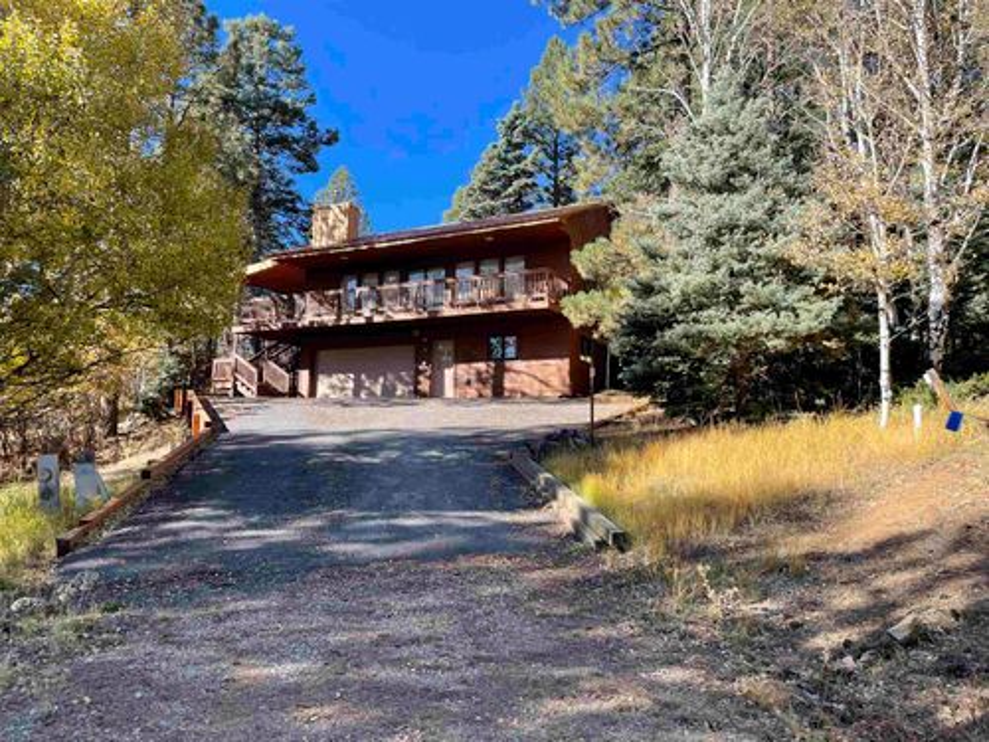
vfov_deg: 53.1
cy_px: 371
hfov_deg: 67.3
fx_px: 743
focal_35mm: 26
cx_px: 494
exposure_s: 1/812
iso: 32
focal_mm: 4.2
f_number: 1.6
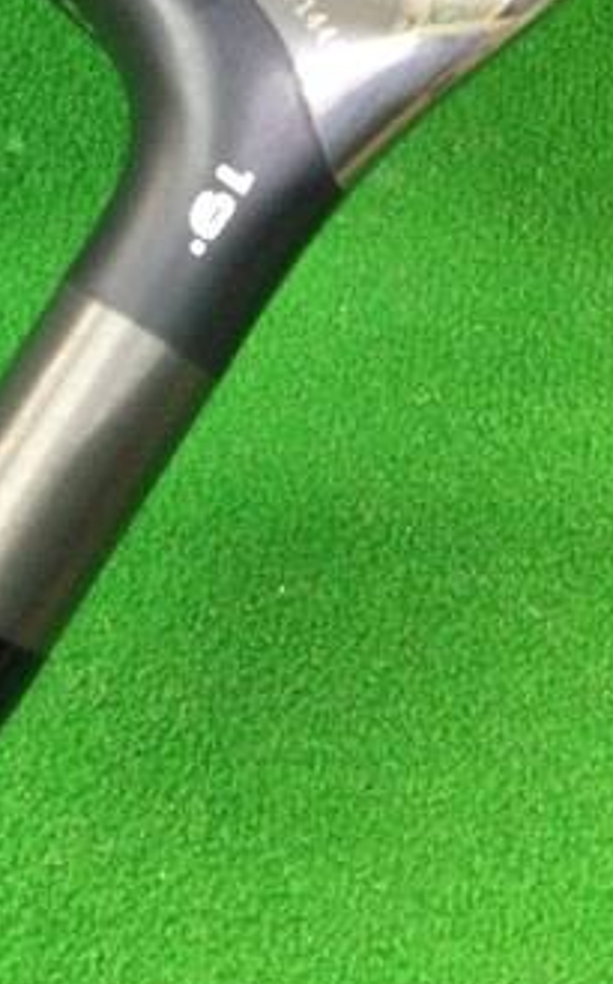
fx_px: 1714
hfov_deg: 19.9
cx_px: 69
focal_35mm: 64
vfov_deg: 31.7
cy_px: 311
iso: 200
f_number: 2.4
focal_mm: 3.3
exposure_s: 1/30
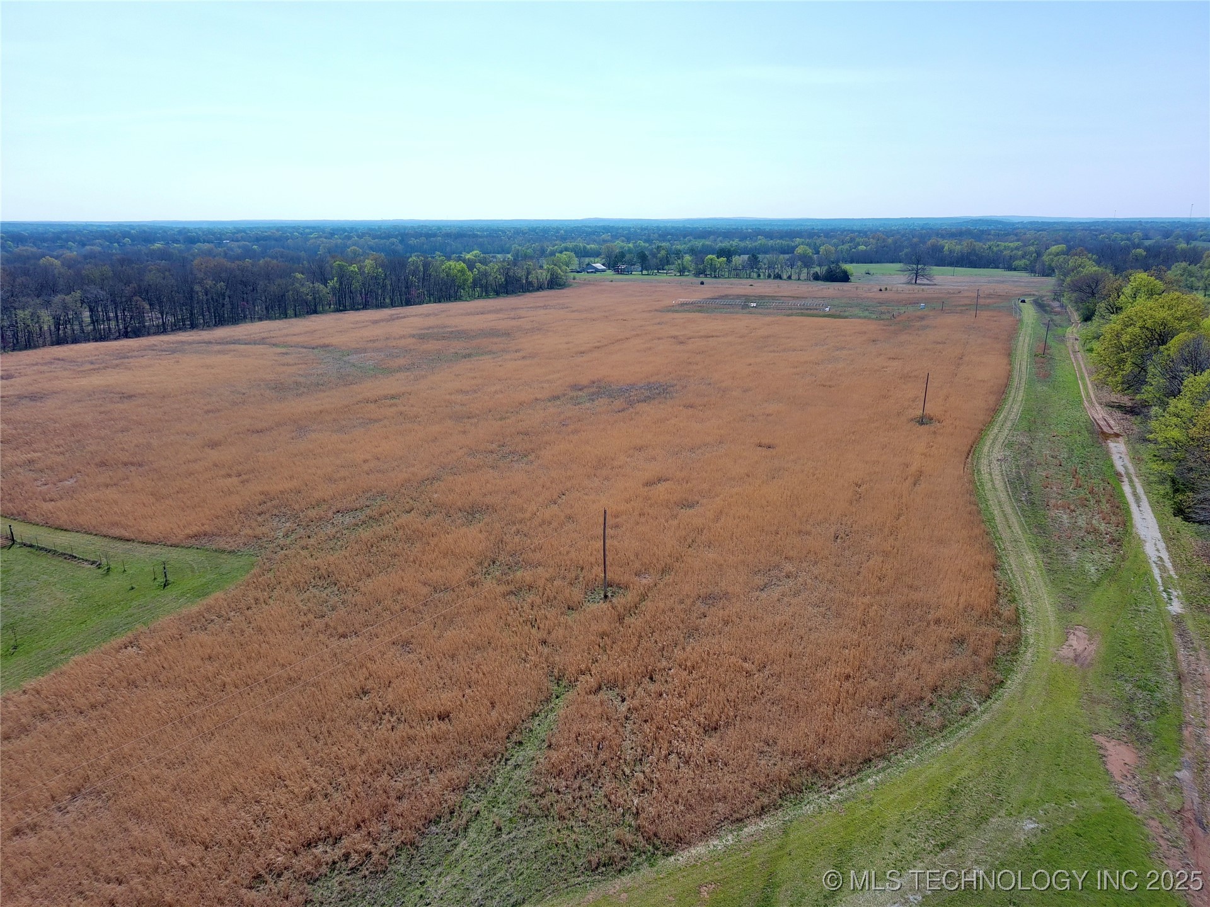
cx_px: 605
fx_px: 804
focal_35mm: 23
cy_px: 454
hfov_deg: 73.9
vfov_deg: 58.9
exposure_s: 1/2959
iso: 100
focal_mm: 6.67
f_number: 1.9
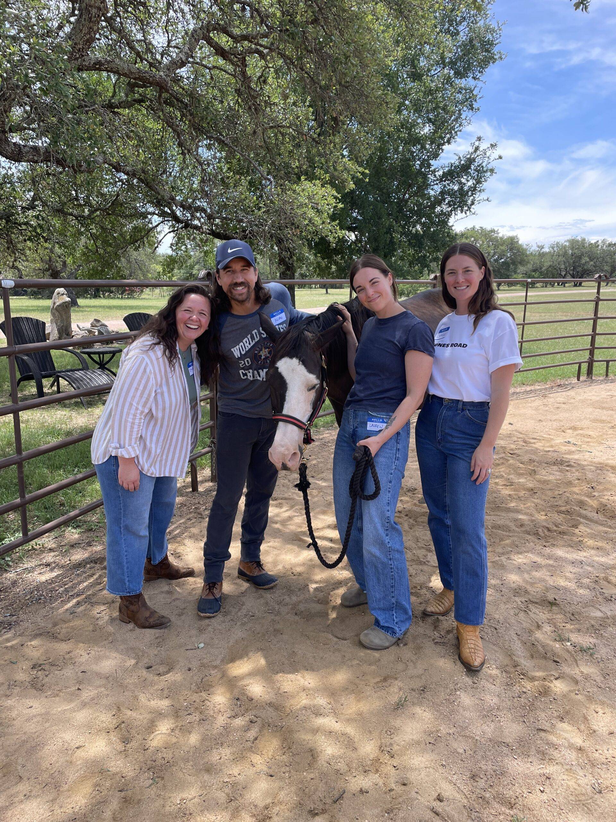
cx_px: 308
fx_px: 617
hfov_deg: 53.1
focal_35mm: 26
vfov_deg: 67.3
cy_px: 411
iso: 32
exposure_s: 1/754
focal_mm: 4.2
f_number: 1.6
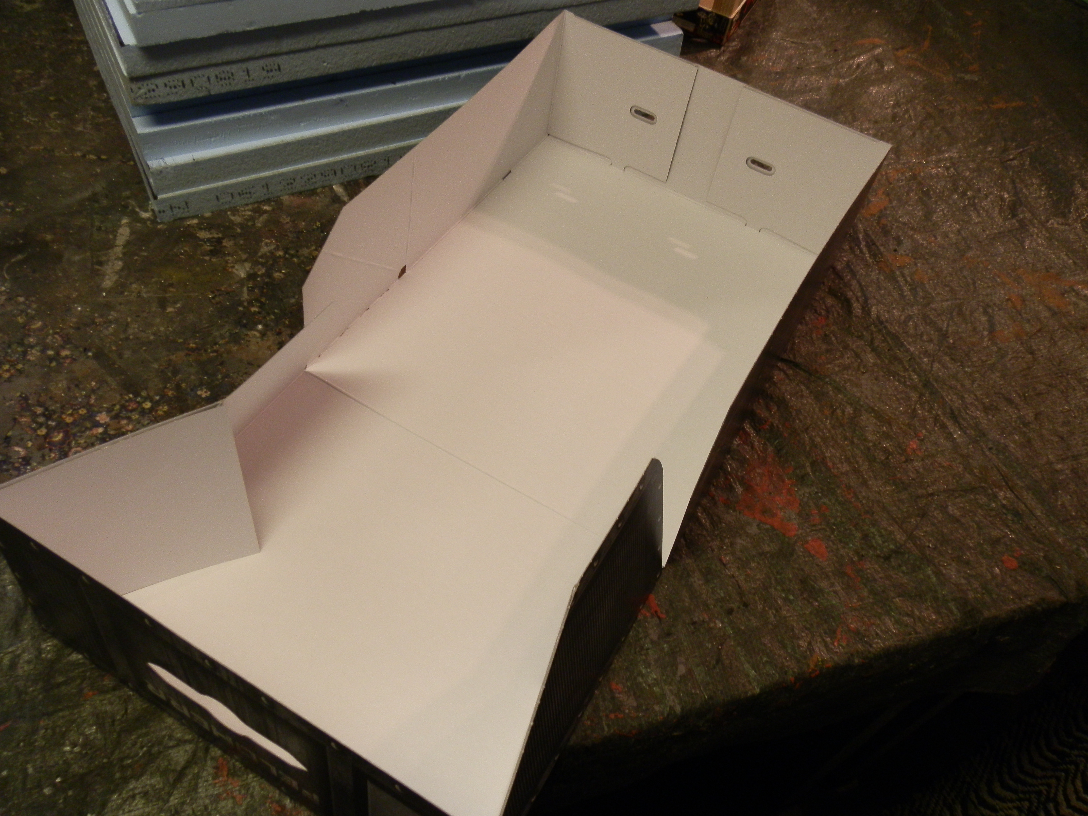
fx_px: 880
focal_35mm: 28
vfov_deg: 49.7
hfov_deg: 63.4
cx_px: 544
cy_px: 408
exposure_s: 1/30
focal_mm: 5
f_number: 3.1
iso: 125
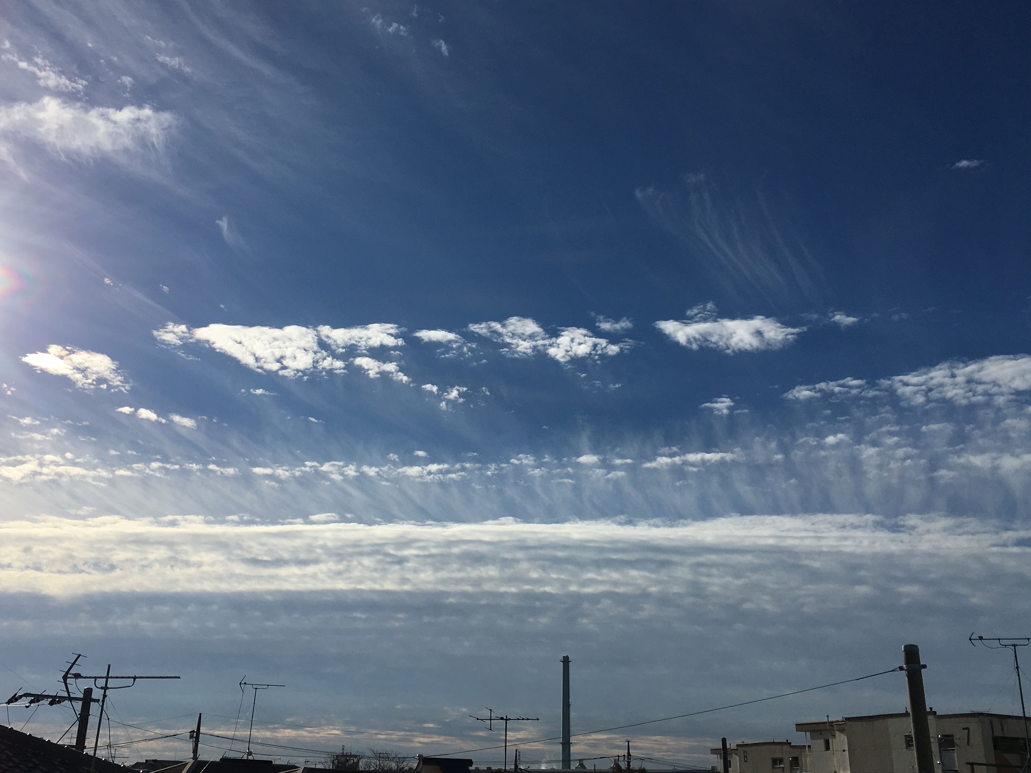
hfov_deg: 52.6
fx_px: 1042
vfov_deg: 40.7
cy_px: 353
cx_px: 492
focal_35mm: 35
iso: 25
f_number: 2.2
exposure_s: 1/6993
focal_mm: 4.15
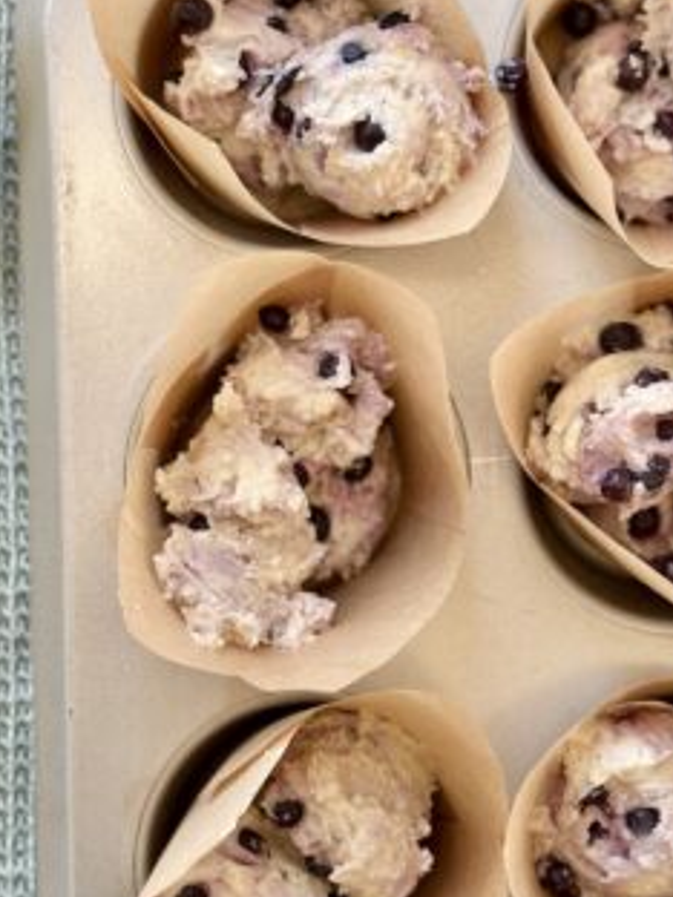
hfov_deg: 19.1
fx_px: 1996
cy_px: 454
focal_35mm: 77
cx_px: 338
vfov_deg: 25.3
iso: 125
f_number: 1.78
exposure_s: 1/106
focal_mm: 6.86
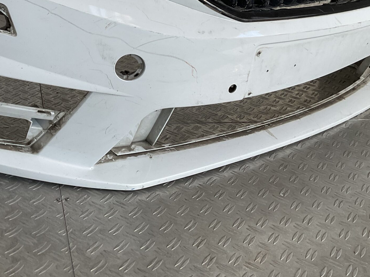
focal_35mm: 53
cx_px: 104
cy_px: 40
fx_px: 567
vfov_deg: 26.8
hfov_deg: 35.6
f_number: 1.8
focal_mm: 3
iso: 40
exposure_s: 1/120
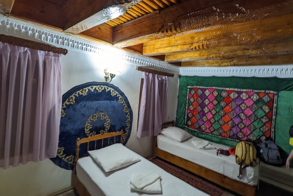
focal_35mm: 17
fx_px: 138
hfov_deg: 93.3
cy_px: 88
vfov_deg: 70.3
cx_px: 147
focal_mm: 2.22
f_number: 2.2
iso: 52
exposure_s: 1/25
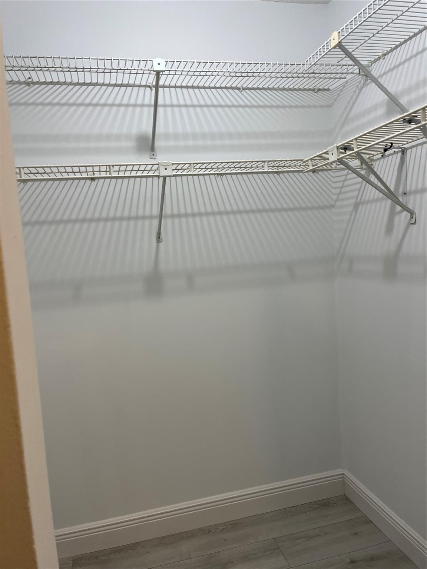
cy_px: 284
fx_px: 428
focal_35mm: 26
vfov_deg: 67.3
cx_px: 214
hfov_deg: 53.1
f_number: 1.6
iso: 125
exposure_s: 1/120
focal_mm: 5.1
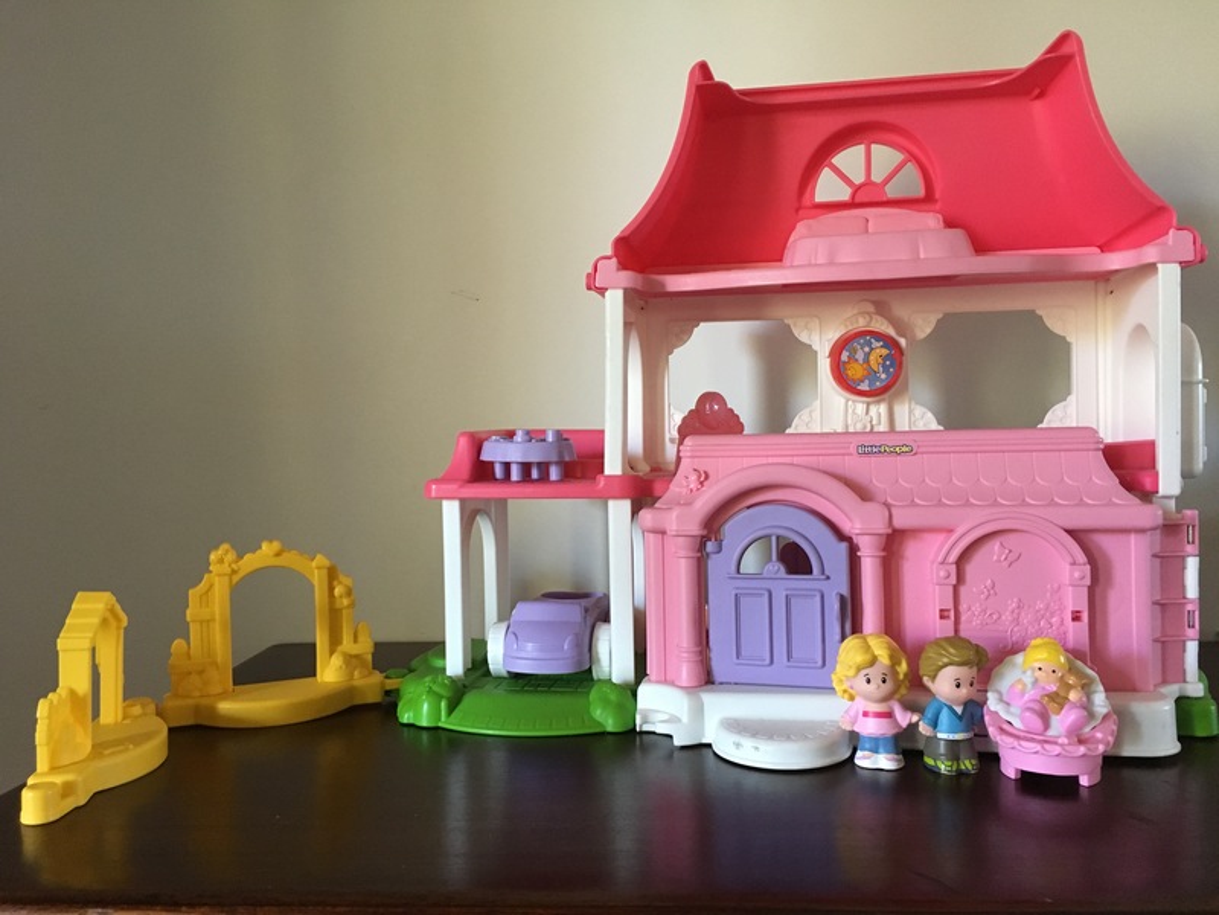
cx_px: 610
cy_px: 458
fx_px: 1021
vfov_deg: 48.2
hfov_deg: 61.7
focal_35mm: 29
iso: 200
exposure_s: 1/25
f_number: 2.2
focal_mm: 4.15
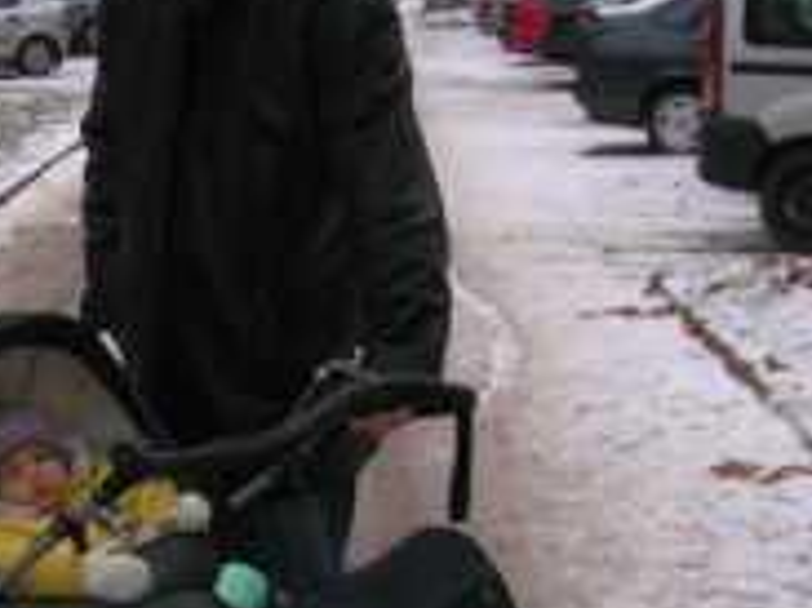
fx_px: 2180
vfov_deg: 15.8
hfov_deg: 21.0
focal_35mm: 93
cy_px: 430
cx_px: 248
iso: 50
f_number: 2.8
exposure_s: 1/500
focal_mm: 5.8
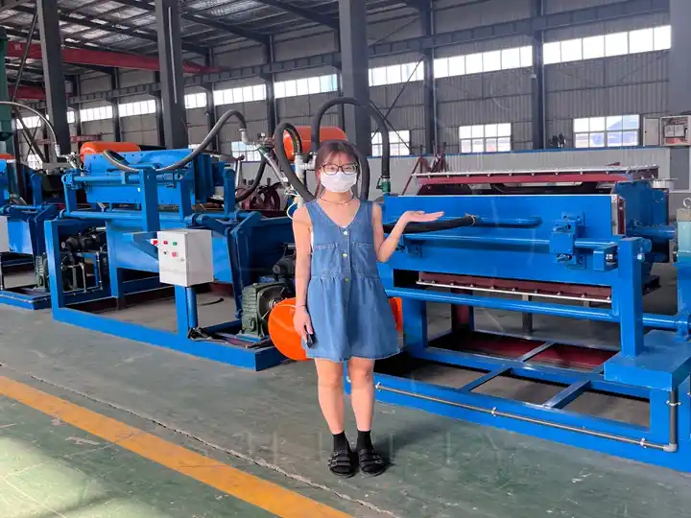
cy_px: 259
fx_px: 519
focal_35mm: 26
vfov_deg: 53.1
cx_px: 346
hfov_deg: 67.3
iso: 50
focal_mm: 5.1
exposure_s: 1/121
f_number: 1.6
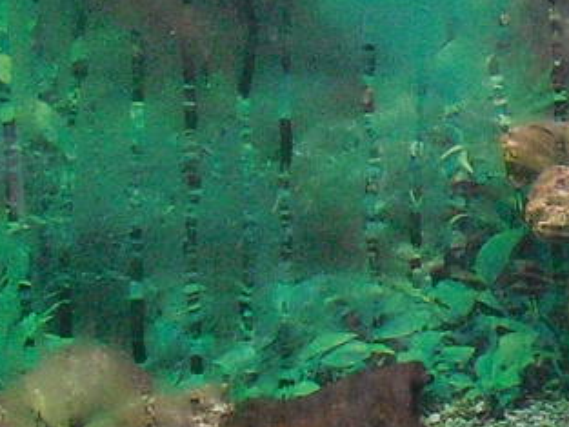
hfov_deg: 10.3
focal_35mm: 184
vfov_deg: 8.1
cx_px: 947
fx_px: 3026
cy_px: 69
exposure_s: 1/60
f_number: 3.1
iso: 400
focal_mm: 6.3
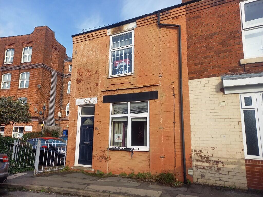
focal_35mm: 25
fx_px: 190
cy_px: 98
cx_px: 132
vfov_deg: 54.9
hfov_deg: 69.4
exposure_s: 1/494
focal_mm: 4.65
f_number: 1.8
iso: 50
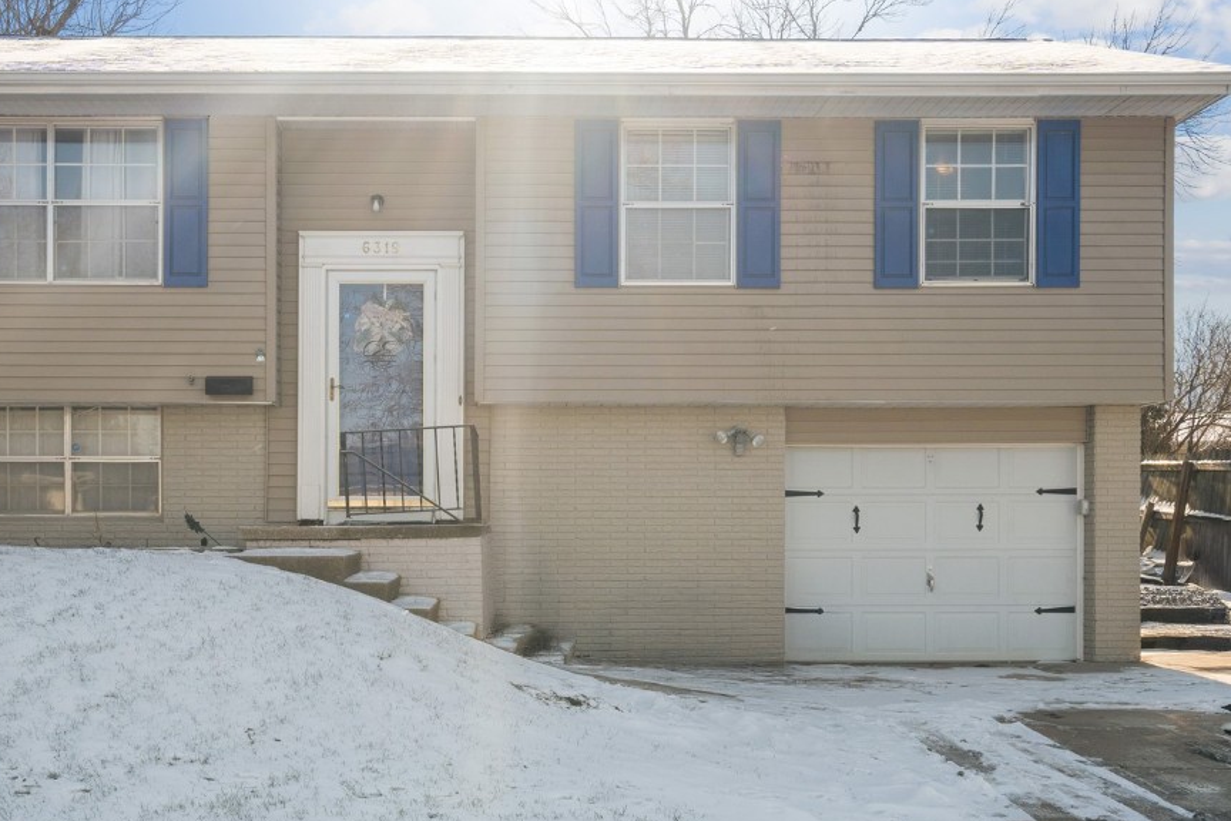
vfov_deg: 33.4
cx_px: 503
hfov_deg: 48.2
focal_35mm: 40
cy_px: 383
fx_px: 1368
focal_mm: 30
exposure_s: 1/400
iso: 400
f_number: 10
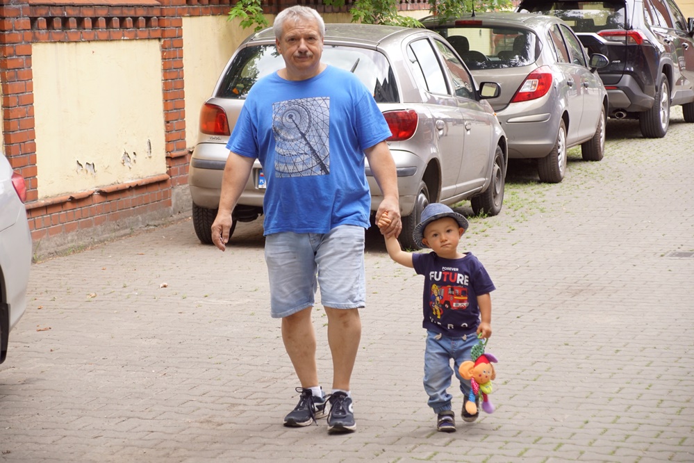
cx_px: 347
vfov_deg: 11.4
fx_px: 2313
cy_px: 232
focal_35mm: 120
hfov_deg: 17.1
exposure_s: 1/160
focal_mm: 80
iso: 400
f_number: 5.6
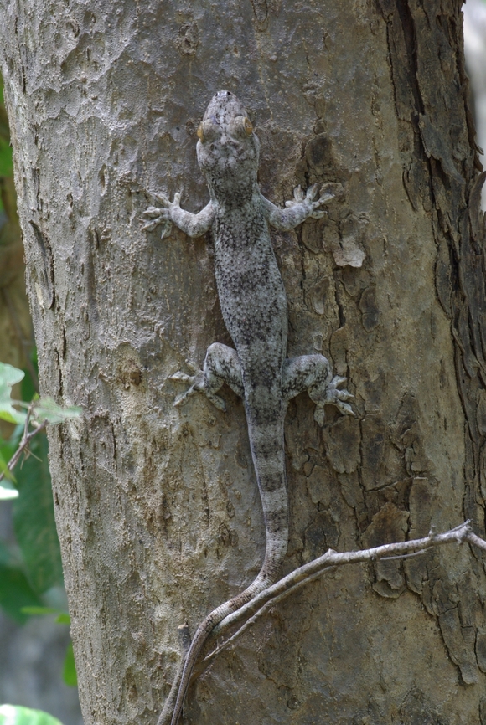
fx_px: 6055
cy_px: 362
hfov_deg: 4.6
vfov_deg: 6.9
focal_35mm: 300
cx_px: 243
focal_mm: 200
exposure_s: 1/4
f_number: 13
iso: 400
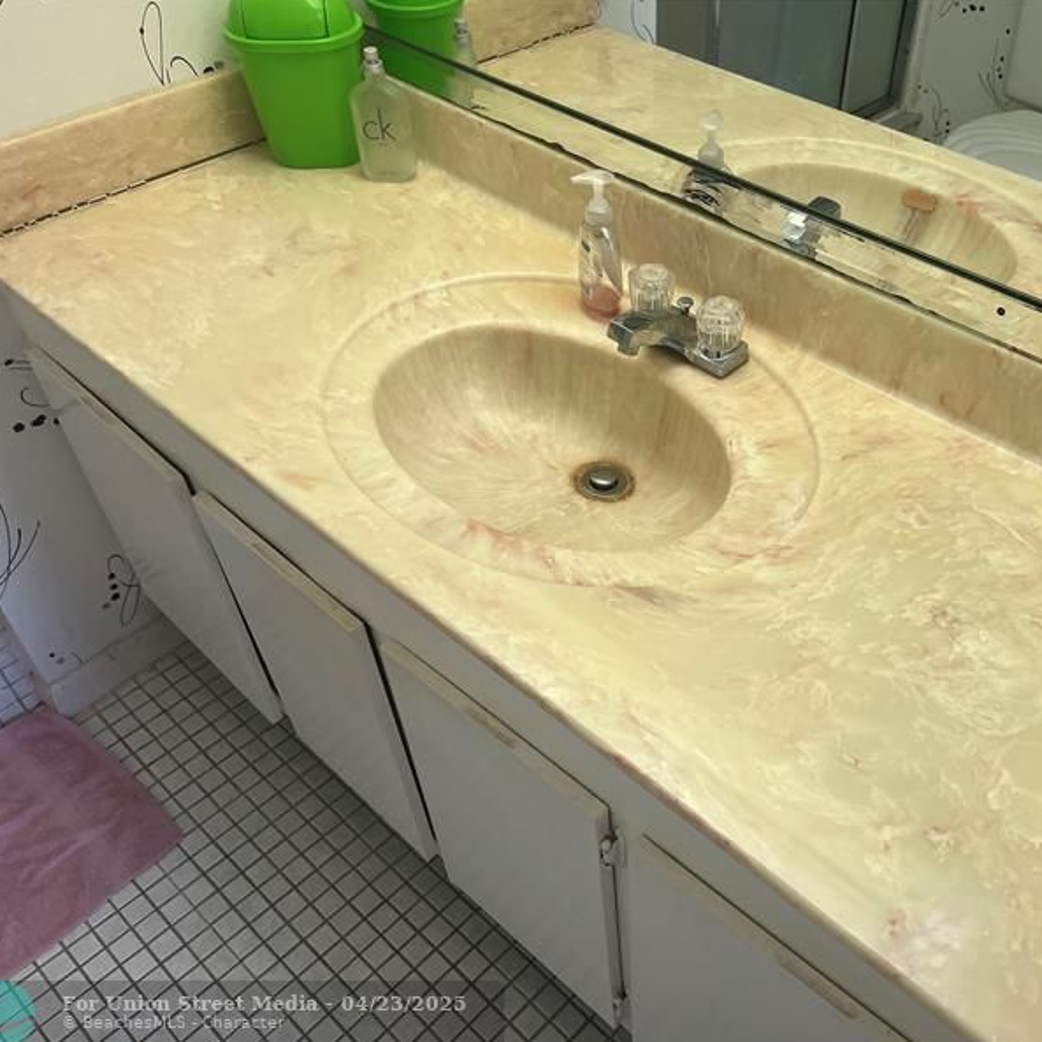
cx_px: 668
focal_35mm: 31
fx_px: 1056
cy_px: 524
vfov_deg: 52.5
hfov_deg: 51.8
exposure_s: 1/120
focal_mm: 5.7
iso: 125
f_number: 1.5
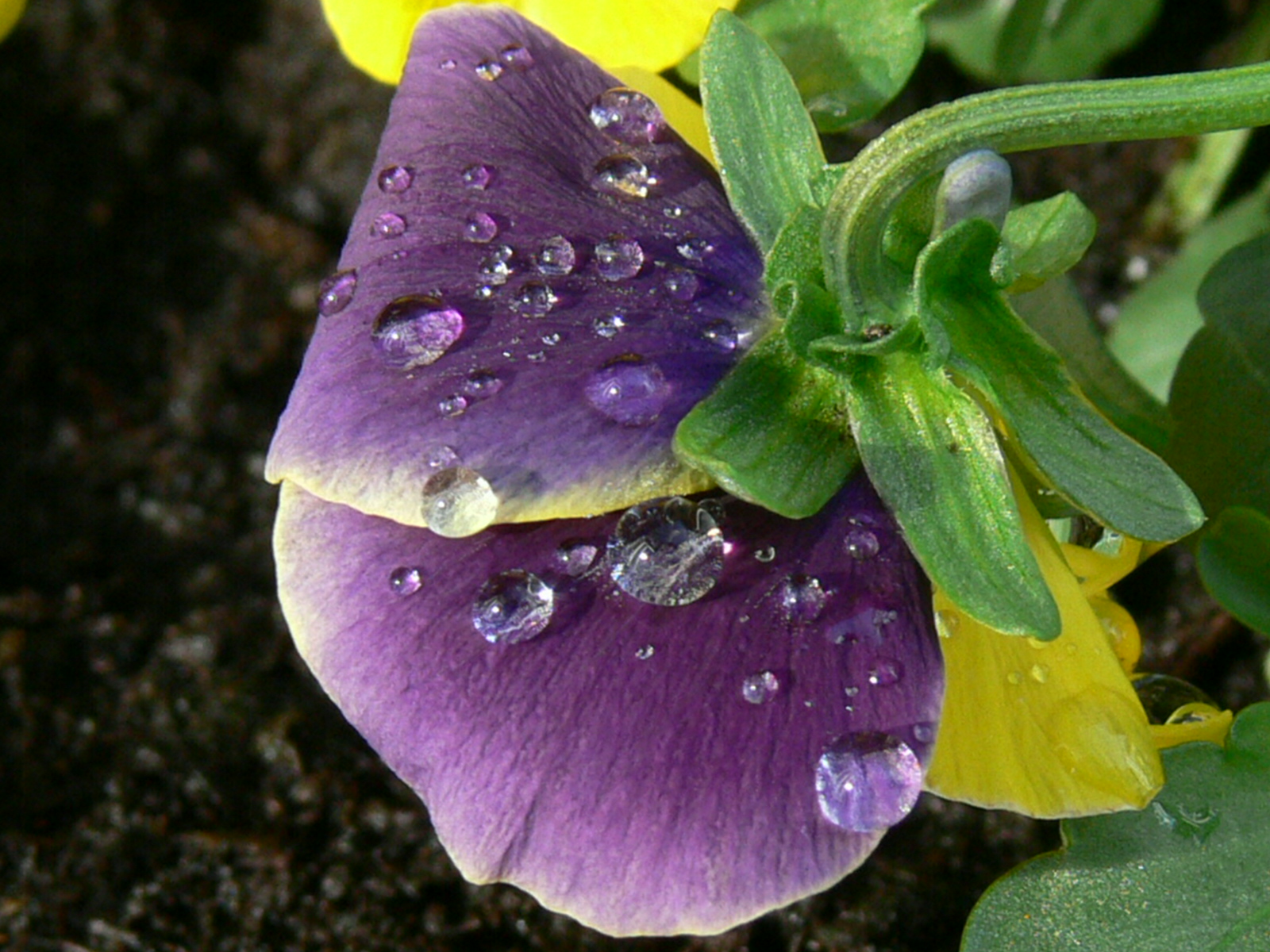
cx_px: 635
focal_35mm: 37
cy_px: 476
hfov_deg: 50.1
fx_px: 1357
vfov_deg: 38.7
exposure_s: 1/100
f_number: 5
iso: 100
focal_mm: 7.9
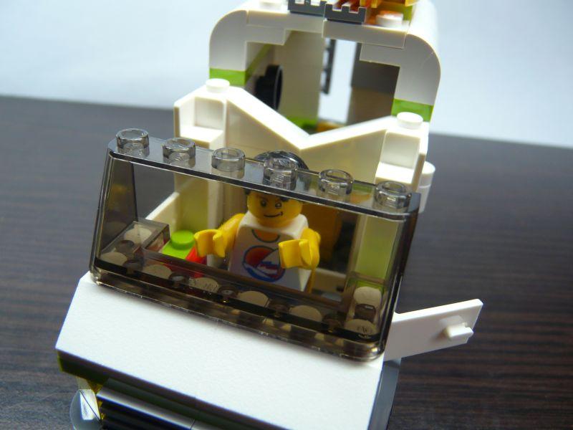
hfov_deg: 63.4
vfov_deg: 49.7
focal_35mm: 28
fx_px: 463
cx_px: 286
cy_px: 215
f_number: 2.8
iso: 100
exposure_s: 1/30
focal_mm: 4.6
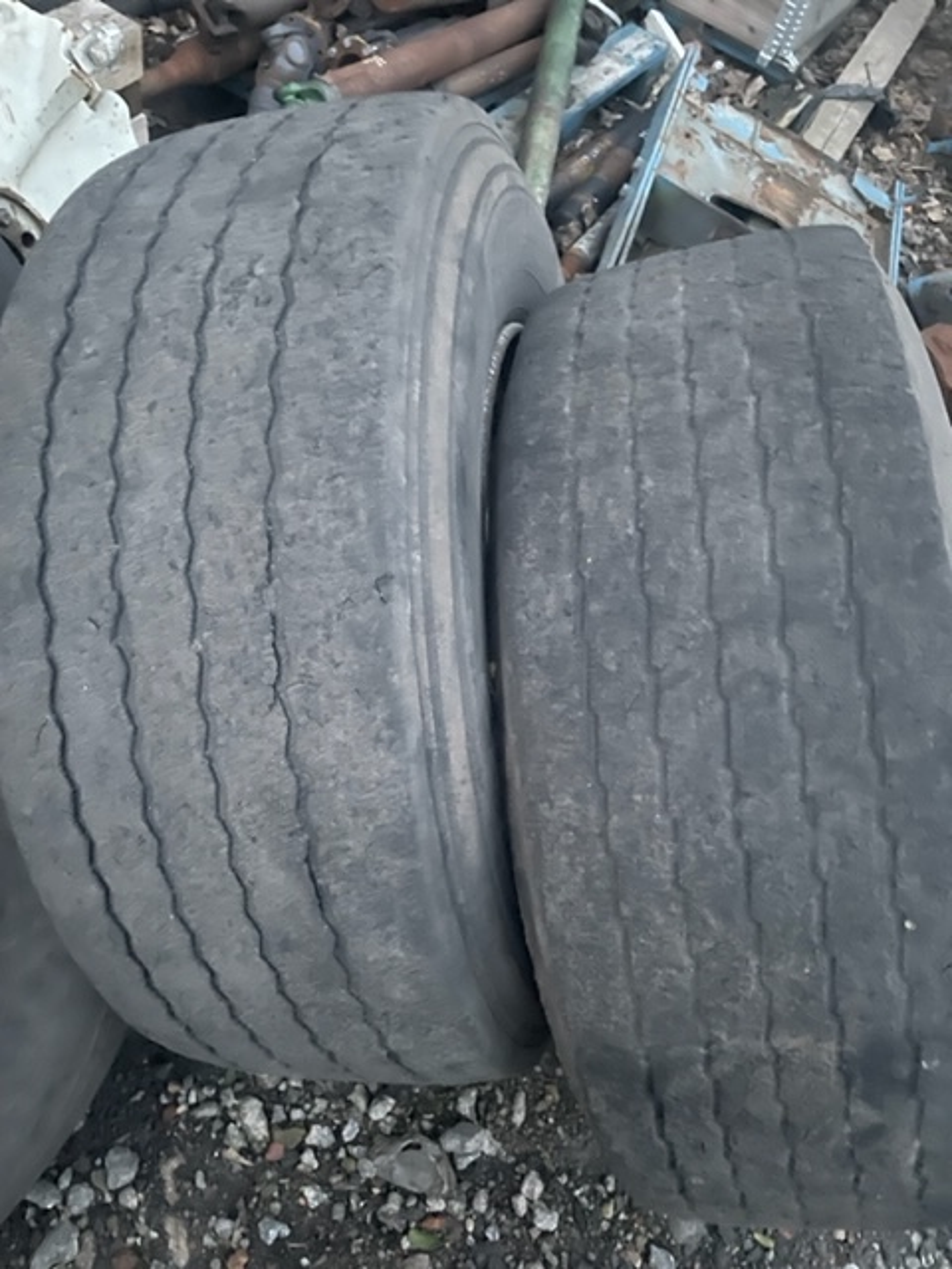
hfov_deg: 53.1
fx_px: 953
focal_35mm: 26
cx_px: 476
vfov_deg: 67.3
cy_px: 634
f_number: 1.6
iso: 1000
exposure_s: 1/17
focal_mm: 4.2
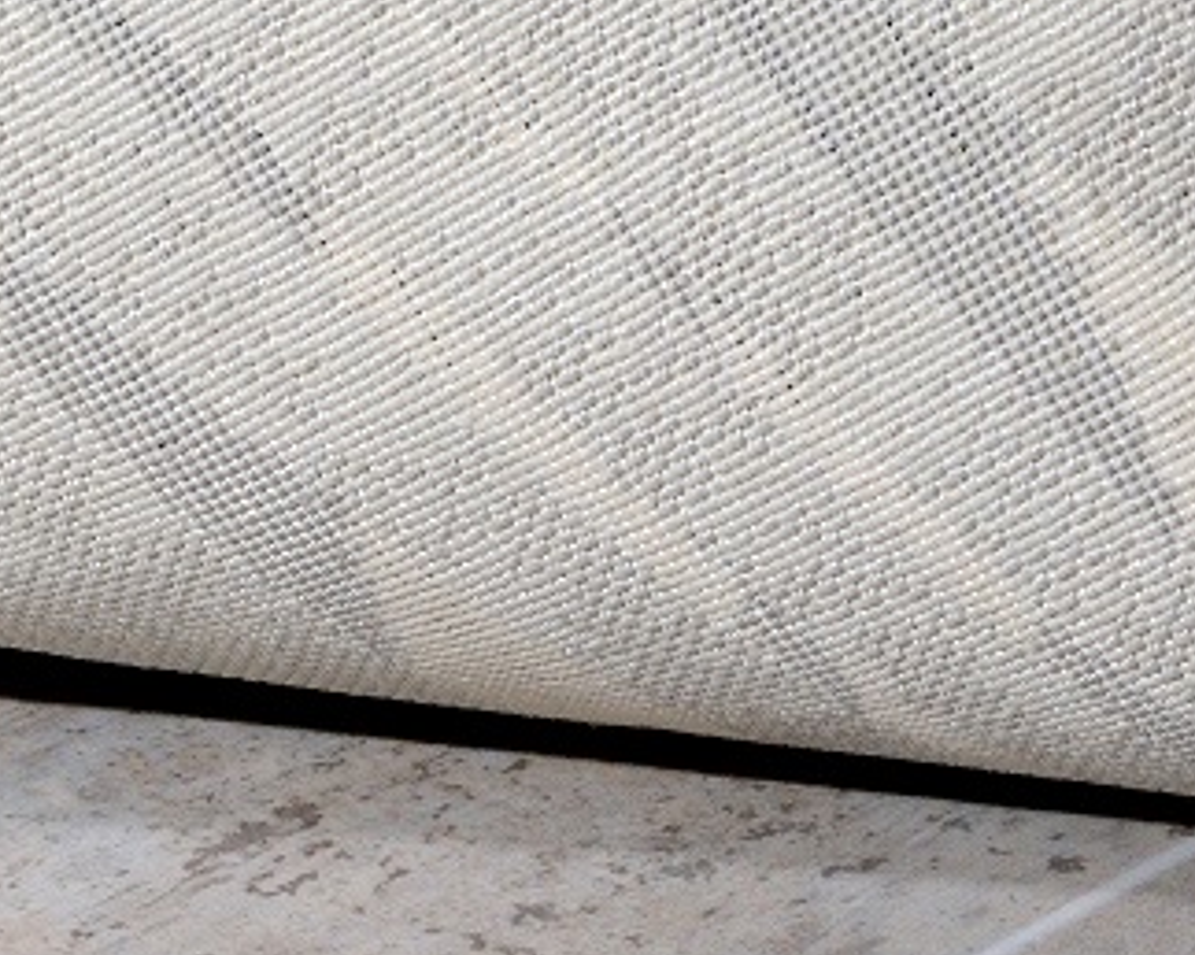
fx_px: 11558
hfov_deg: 5.9
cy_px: -78
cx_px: -78
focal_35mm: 327
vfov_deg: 4.7
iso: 500
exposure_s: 1/125
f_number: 29
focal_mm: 70
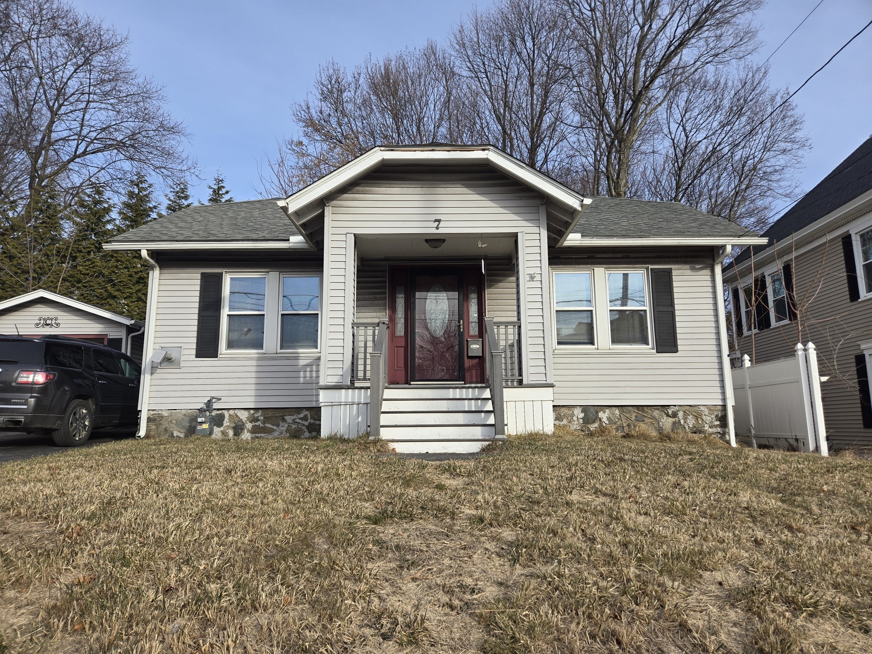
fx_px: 579
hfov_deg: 73.9
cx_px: 436
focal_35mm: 23
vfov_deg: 58.9
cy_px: 327
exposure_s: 1/984
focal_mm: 5.4
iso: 25
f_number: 1.8
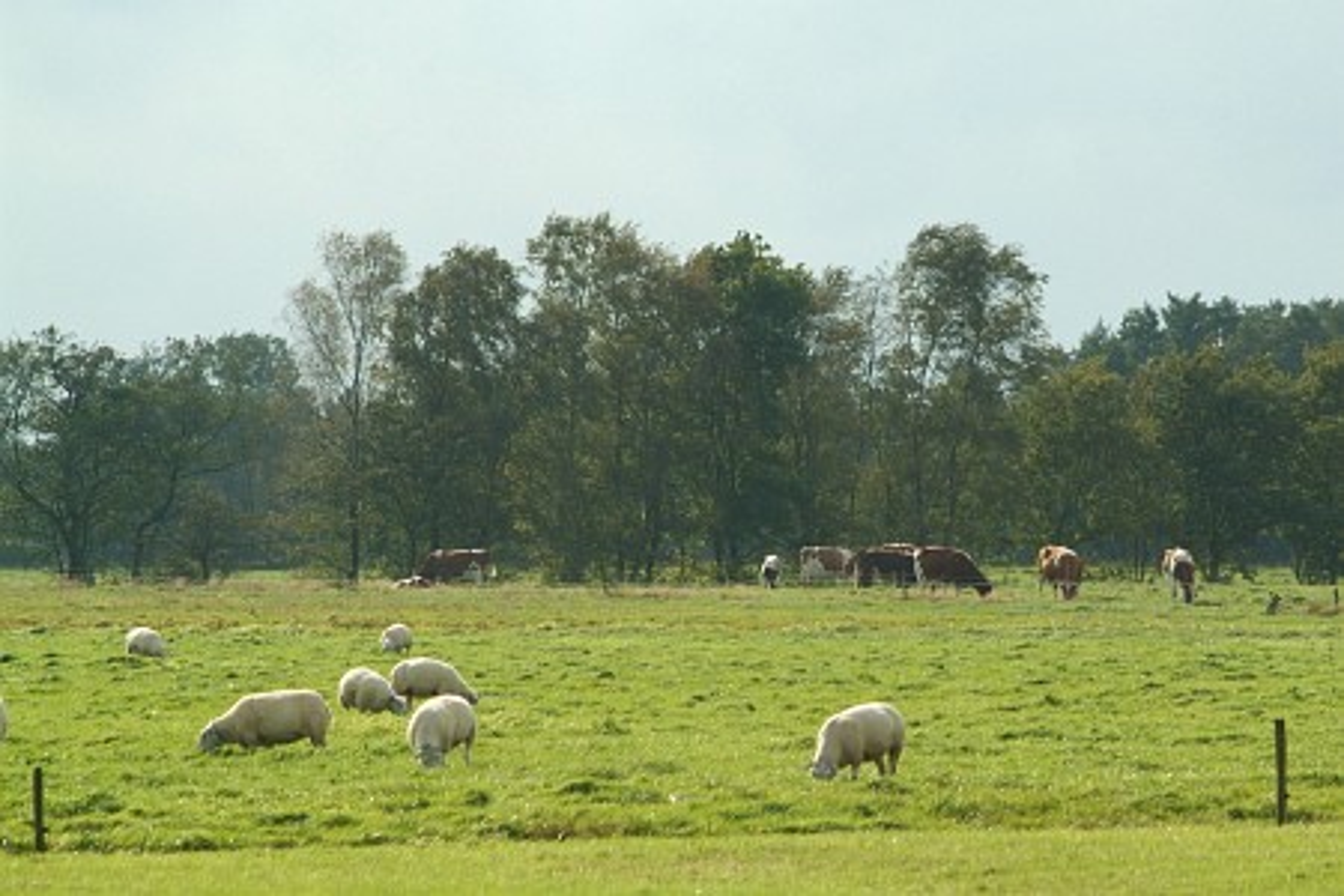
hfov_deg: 10.1
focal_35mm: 203
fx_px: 7578
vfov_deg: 6.8
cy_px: 448
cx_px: 672
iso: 400
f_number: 4.8
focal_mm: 135
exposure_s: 1/2000
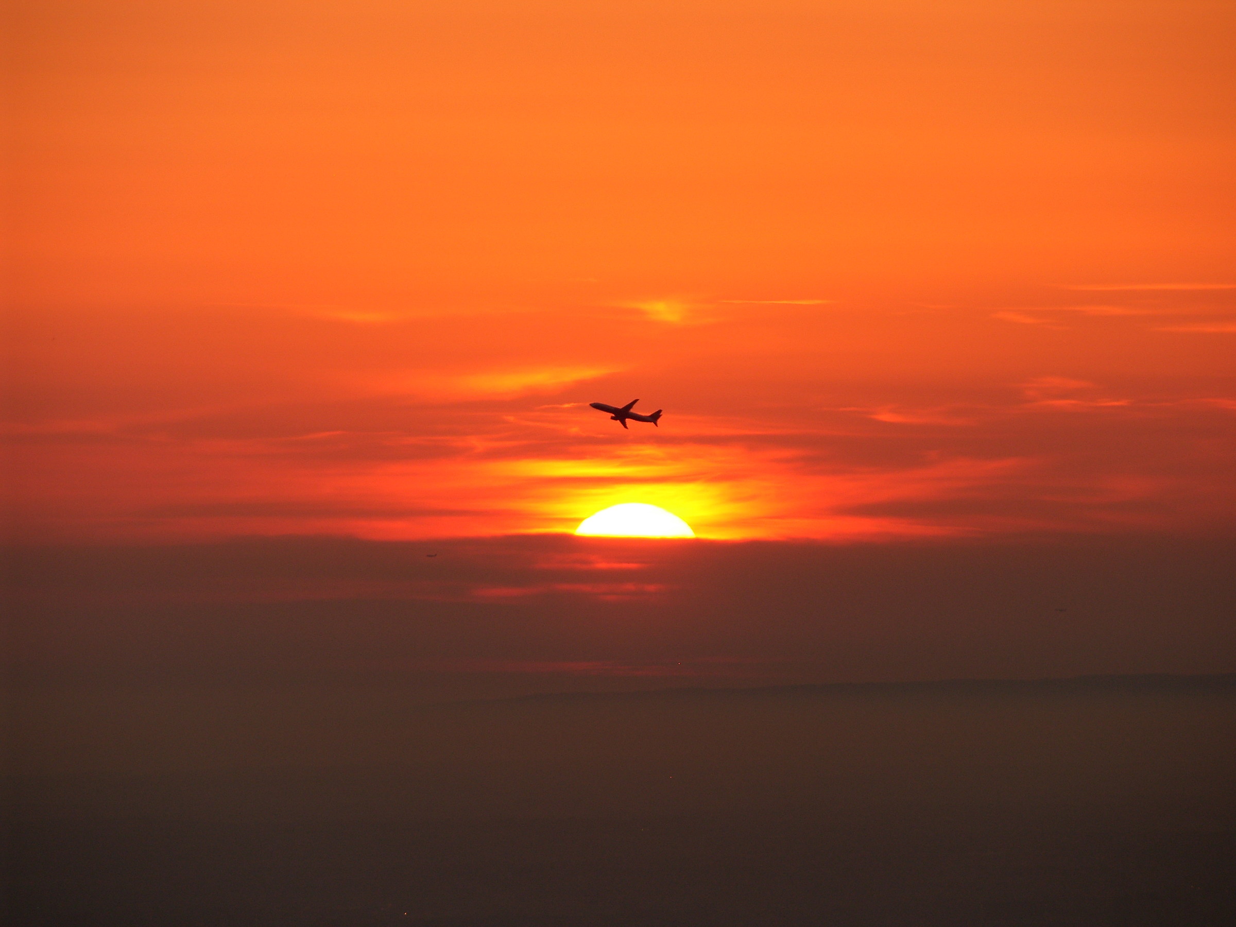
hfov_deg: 4.7
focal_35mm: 420
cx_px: 618
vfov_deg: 3.5
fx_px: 14997
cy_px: 464
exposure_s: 1/250
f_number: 4.6
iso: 50
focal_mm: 104.7
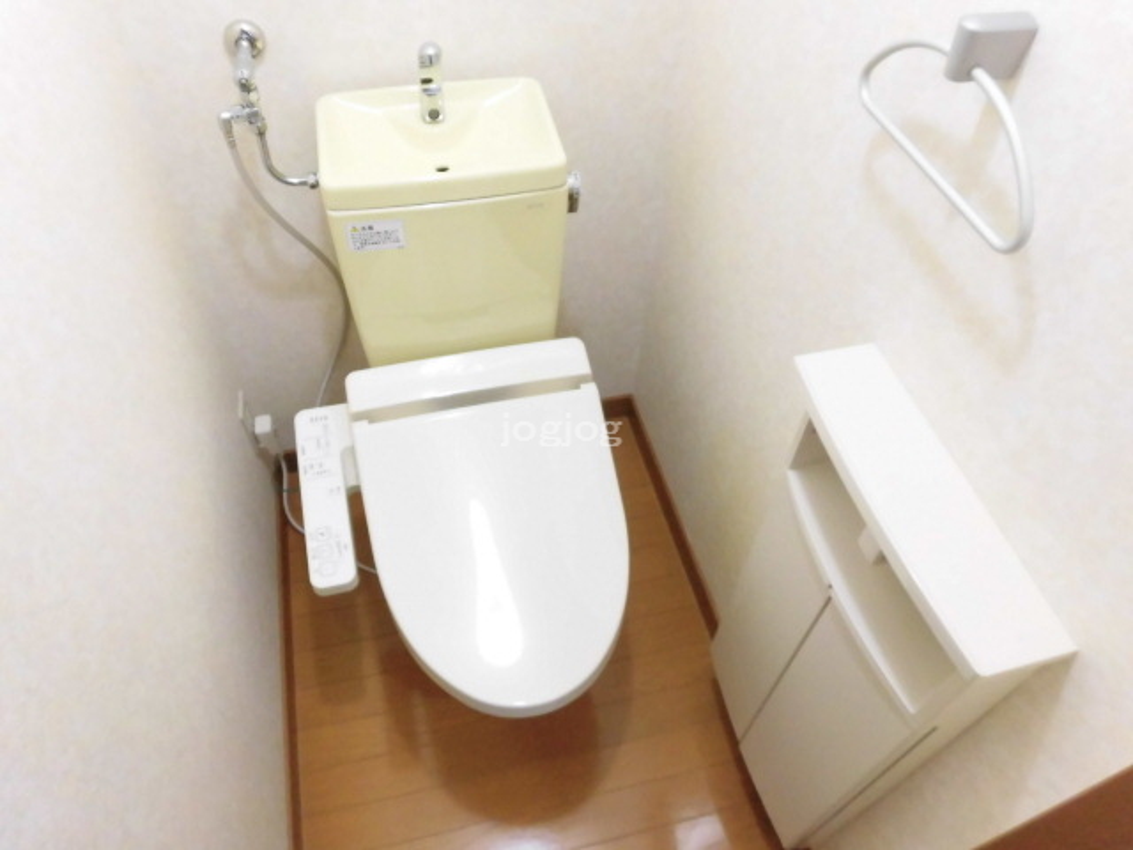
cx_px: 566
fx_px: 786
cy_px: 425
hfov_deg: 71.6
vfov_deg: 56.8
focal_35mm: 24
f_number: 3.1
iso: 400
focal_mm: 4.3
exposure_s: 1/30
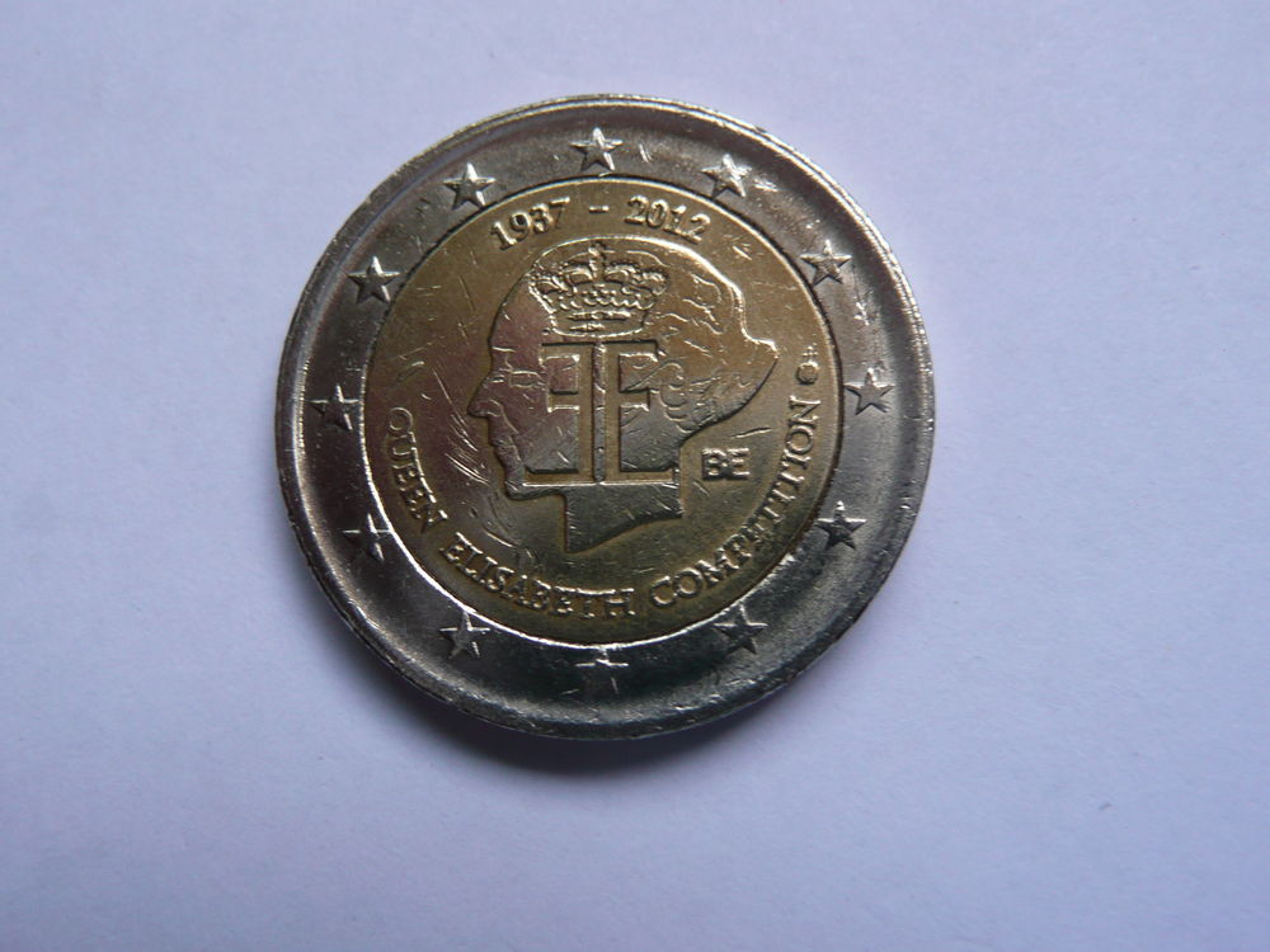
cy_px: 476
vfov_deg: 39.7
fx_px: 1321
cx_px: 635
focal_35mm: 36
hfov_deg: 51.4
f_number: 3.7
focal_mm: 5.8
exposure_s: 1/30
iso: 100
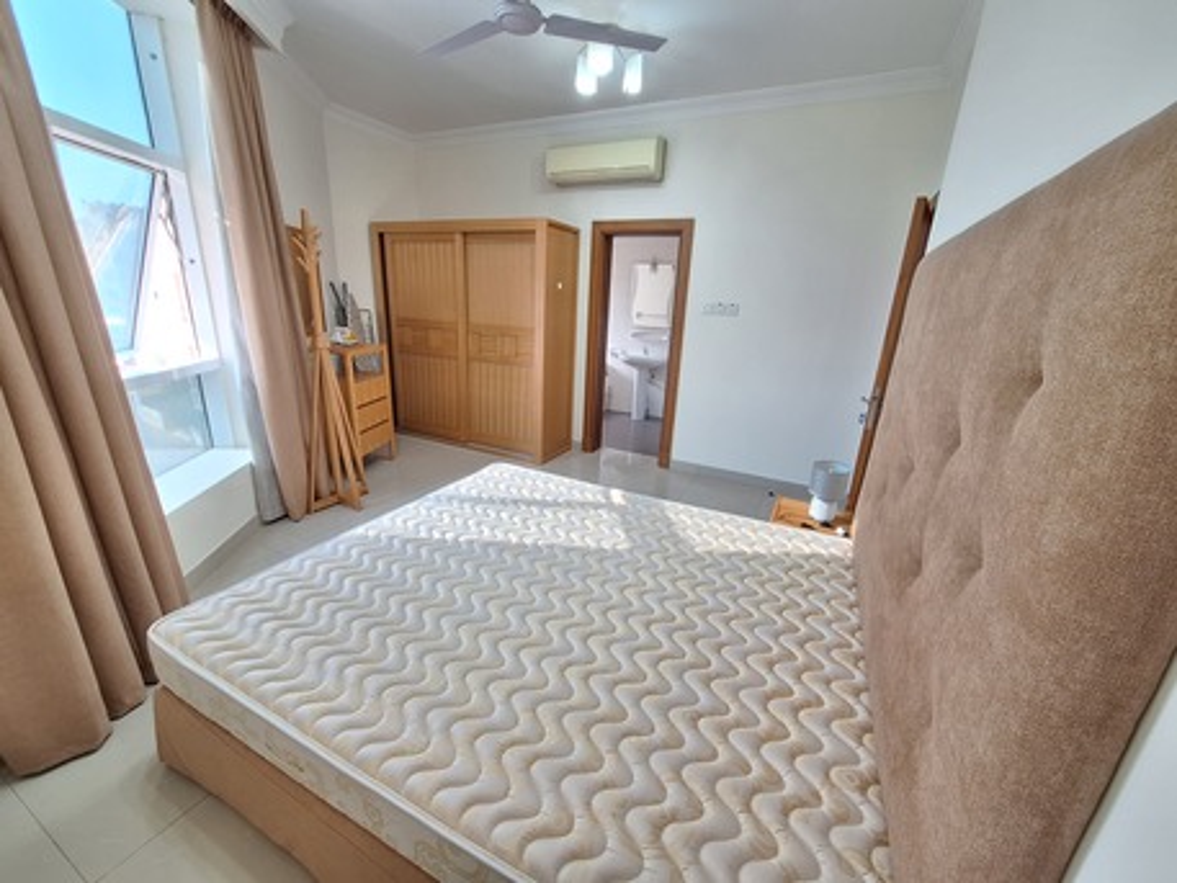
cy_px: 442
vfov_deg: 89.9
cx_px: 588
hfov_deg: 106.2
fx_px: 442
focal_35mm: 13
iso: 100
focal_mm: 1.74
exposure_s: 1/50
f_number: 2.2
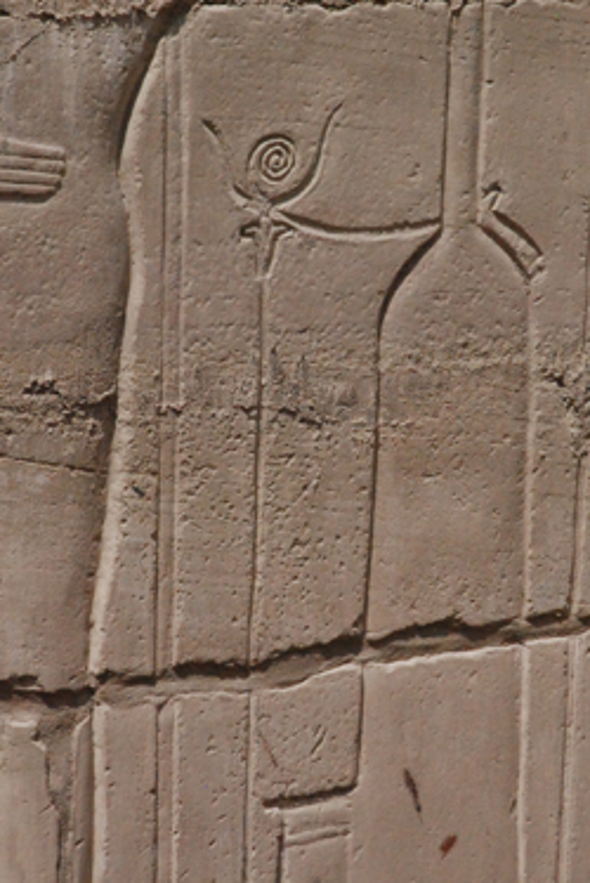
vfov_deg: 11.0
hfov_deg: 7.4
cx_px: 413
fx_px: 4564
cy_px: 445
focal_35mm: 186
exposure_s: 1/1000
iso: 1600
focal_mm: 62
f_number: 8
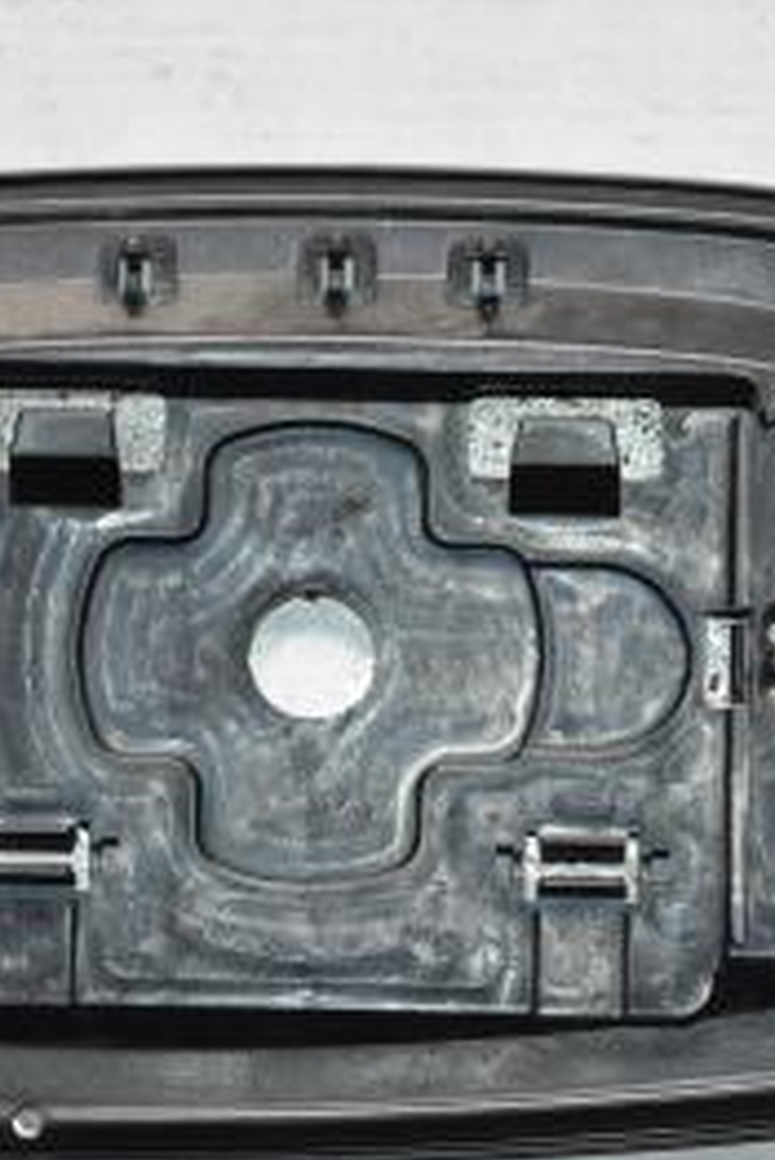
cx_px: 314
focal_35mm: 143
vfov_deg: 14.3
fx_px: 4611
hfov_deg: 9.6
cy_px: 686
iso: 450
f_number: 5
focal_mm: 50
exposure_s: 1/80
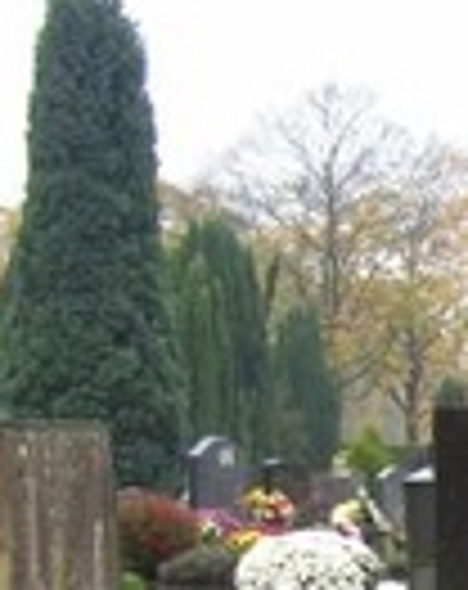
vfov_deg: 13.1
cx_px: 904
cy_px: 804
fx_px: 2470
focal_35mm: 142
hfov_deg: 10.1
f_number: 2.8
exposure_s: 1/60
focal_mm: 6.3
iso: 80
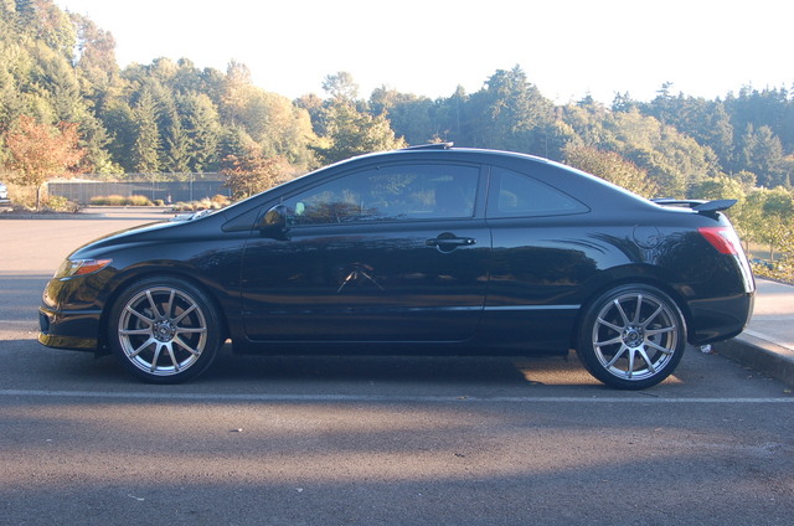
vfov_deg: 31.8
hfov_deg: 46.5
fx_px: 924
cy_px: 263
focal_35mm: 42
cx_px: 397
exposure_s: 1/25
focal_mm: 28
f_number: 4.5
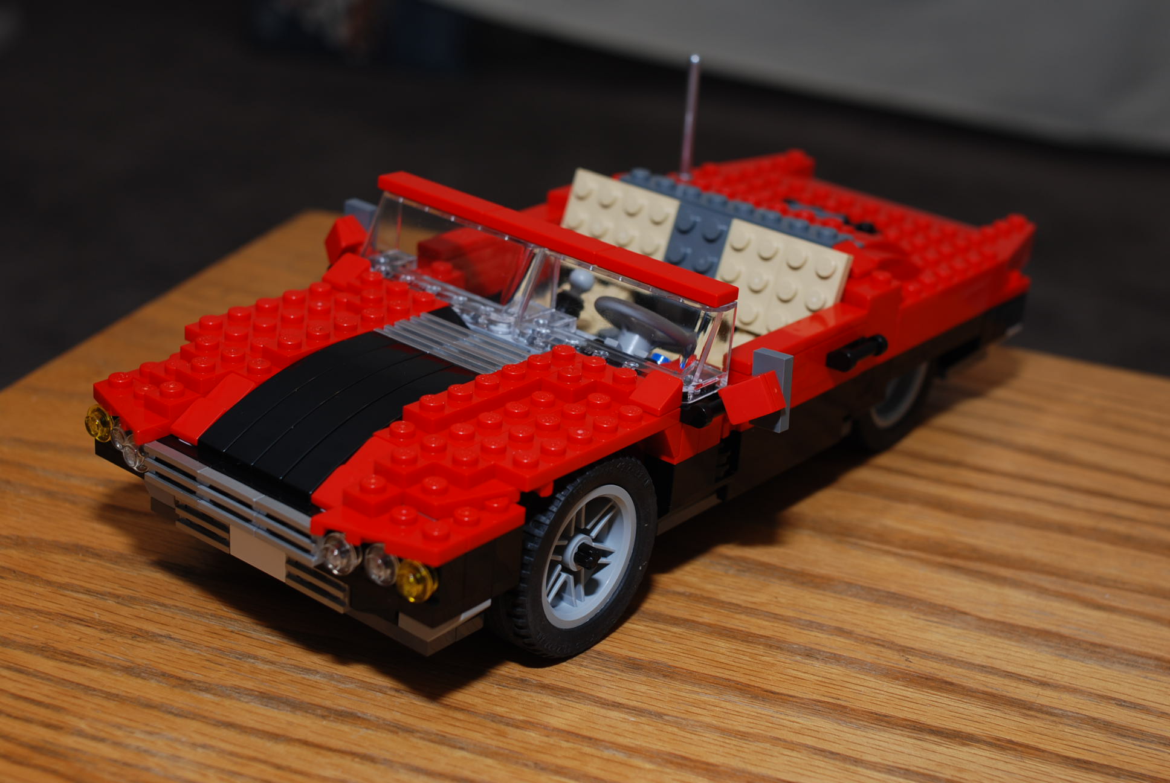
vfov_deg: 25.8
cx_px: 585
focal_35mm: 52
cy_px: 392
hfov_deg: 37.8
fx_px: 1708
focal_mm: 35
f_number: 5.6
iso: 100
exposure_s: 1/50
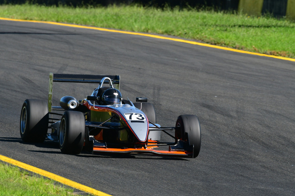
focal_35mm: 753
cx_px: 147
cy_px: 98
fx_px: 6169
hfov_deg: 2.7
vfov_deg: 1.8
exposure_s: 1/640
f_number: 11
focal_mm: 500
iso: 500
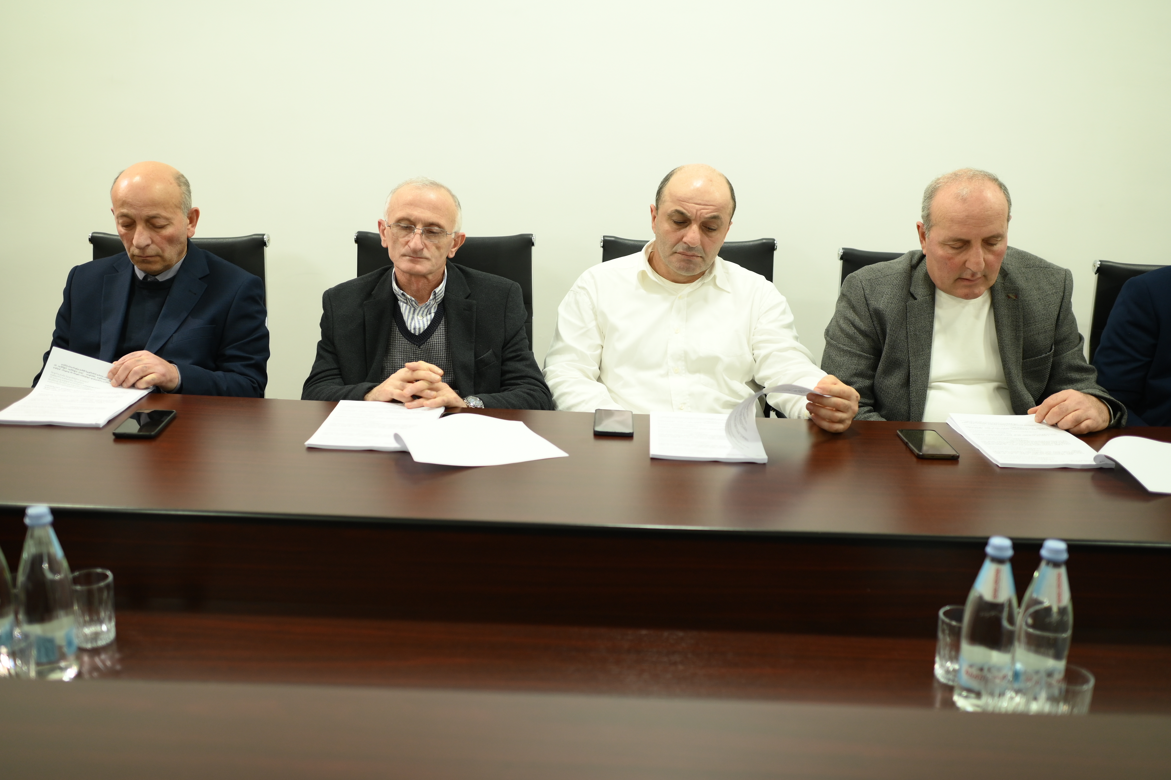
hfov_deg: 54.4
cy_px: 390
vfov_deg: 37.8
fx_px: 1138
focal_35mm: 35
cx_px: 586
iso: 640
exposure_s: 1/160
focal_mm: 35
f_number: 2.2
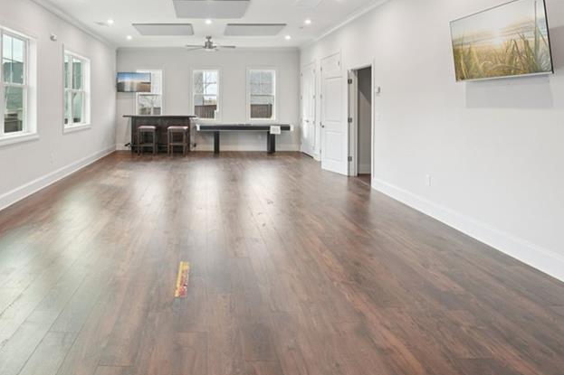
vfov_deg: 53.1
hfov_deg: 74.4
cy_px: 103
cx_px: 202
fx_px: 360
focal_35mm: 23
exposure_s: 1/13
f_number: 8
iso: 320
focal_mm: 14
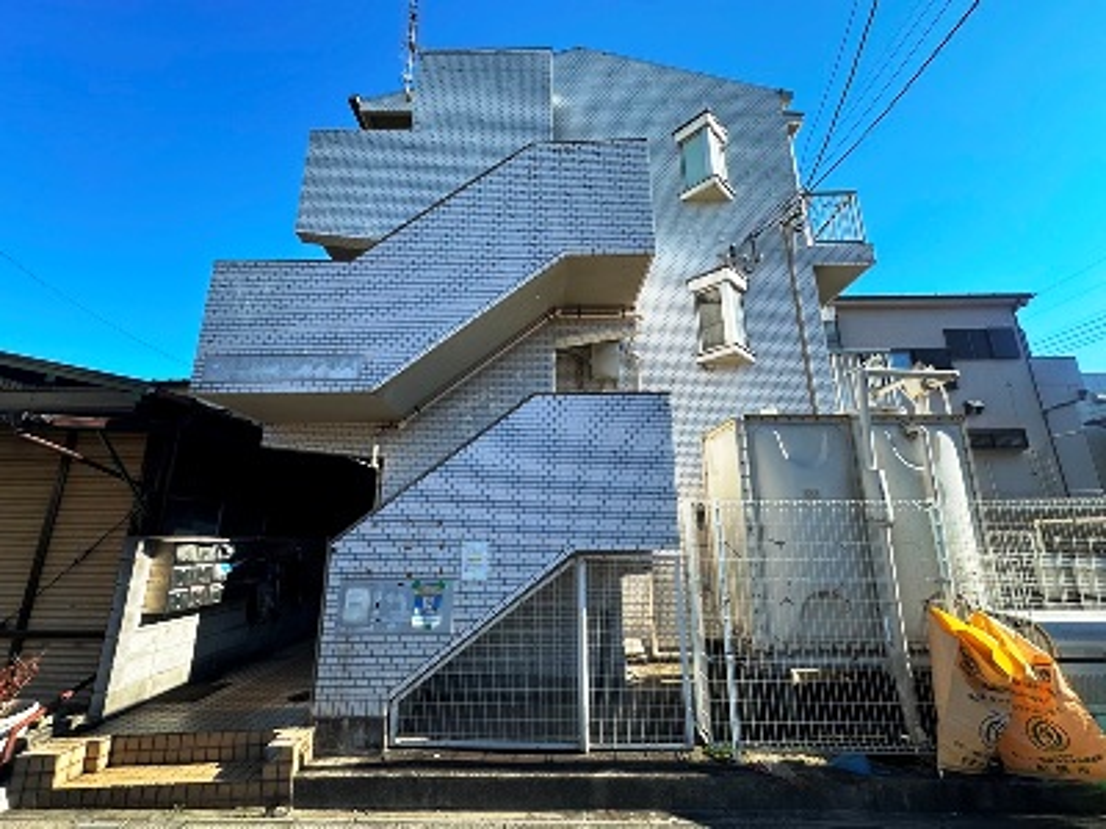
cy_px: 414
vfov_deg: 85.7
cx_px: 553
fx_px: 447
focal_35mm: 14
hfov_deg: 102.1
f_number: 2.2
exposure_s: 1/779
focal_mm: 2.22
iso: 40
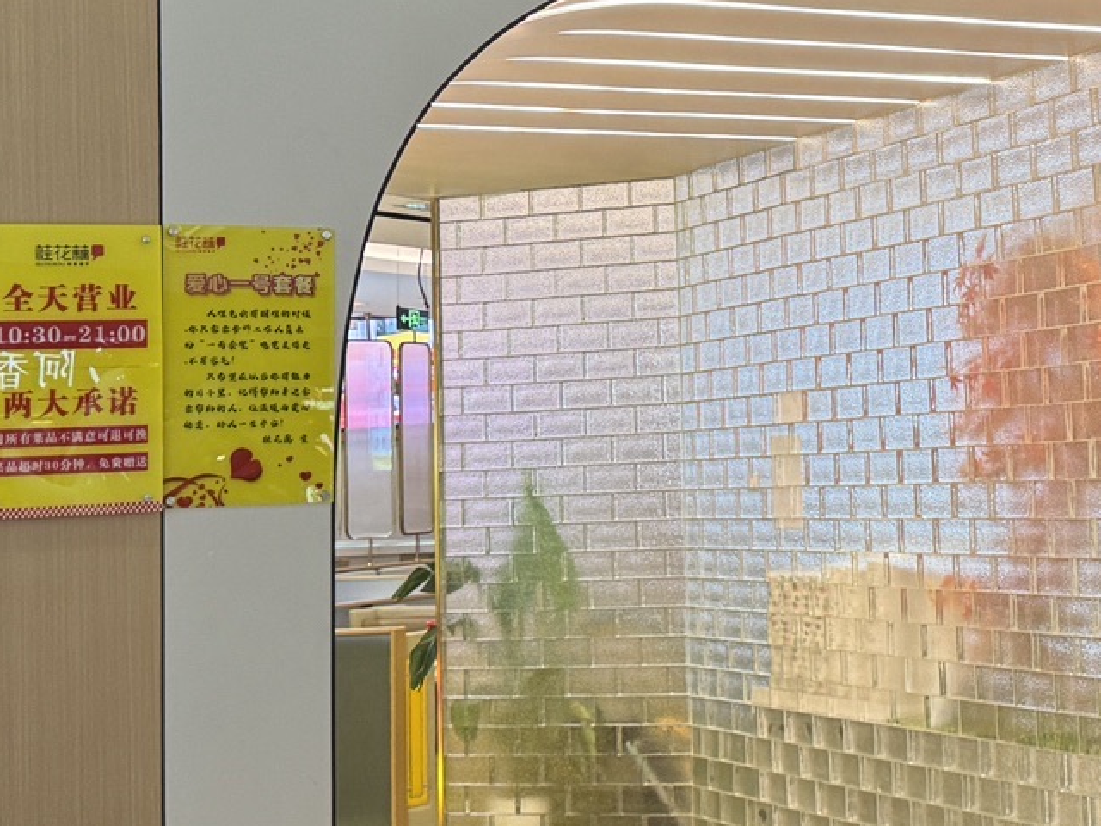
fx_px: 2385
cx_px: 974
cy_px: 229
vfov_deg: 19.5
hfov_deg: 25.3
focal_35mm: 75
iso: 200
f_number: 1.78
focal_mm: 6.76
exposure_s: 1/66
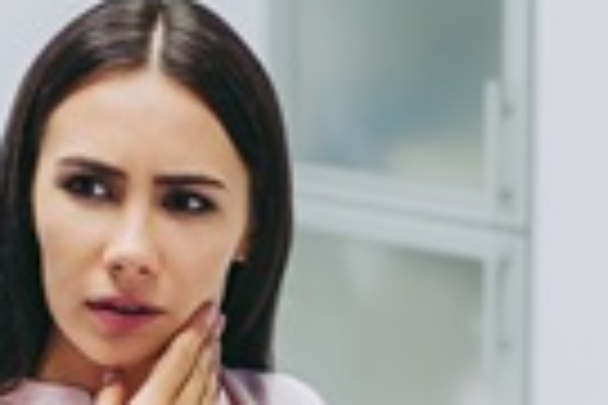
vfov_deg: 8.5
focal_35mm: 156
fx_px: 2634
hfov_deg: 13.2
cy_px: 702
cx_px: 392
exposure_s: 1/200
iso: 500
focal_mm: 35
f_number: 2
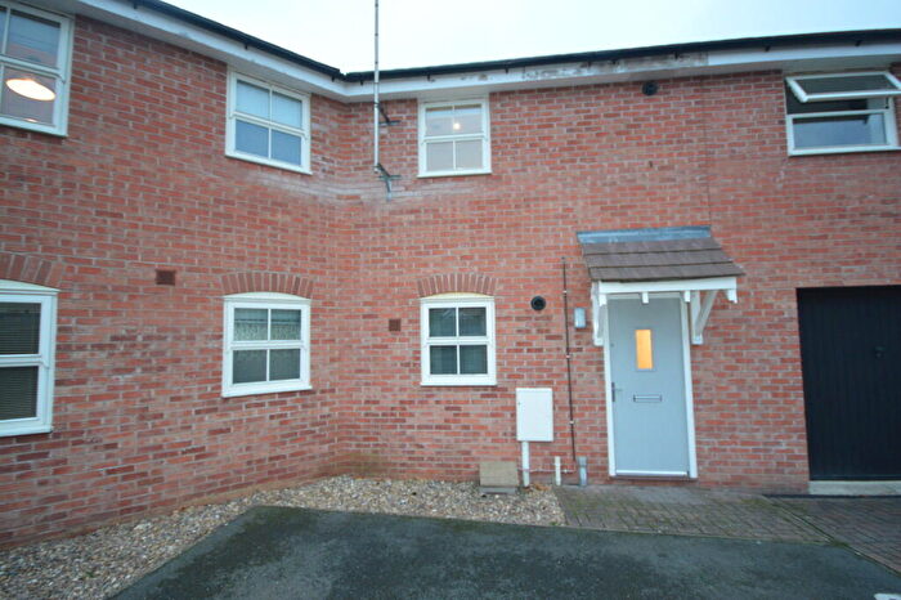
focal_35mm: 16
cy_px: 300
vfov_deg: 72.0
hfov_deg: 95.0
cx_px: 450
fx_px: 413
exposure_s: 1/60
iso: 1400
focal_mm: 11
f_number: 4.2
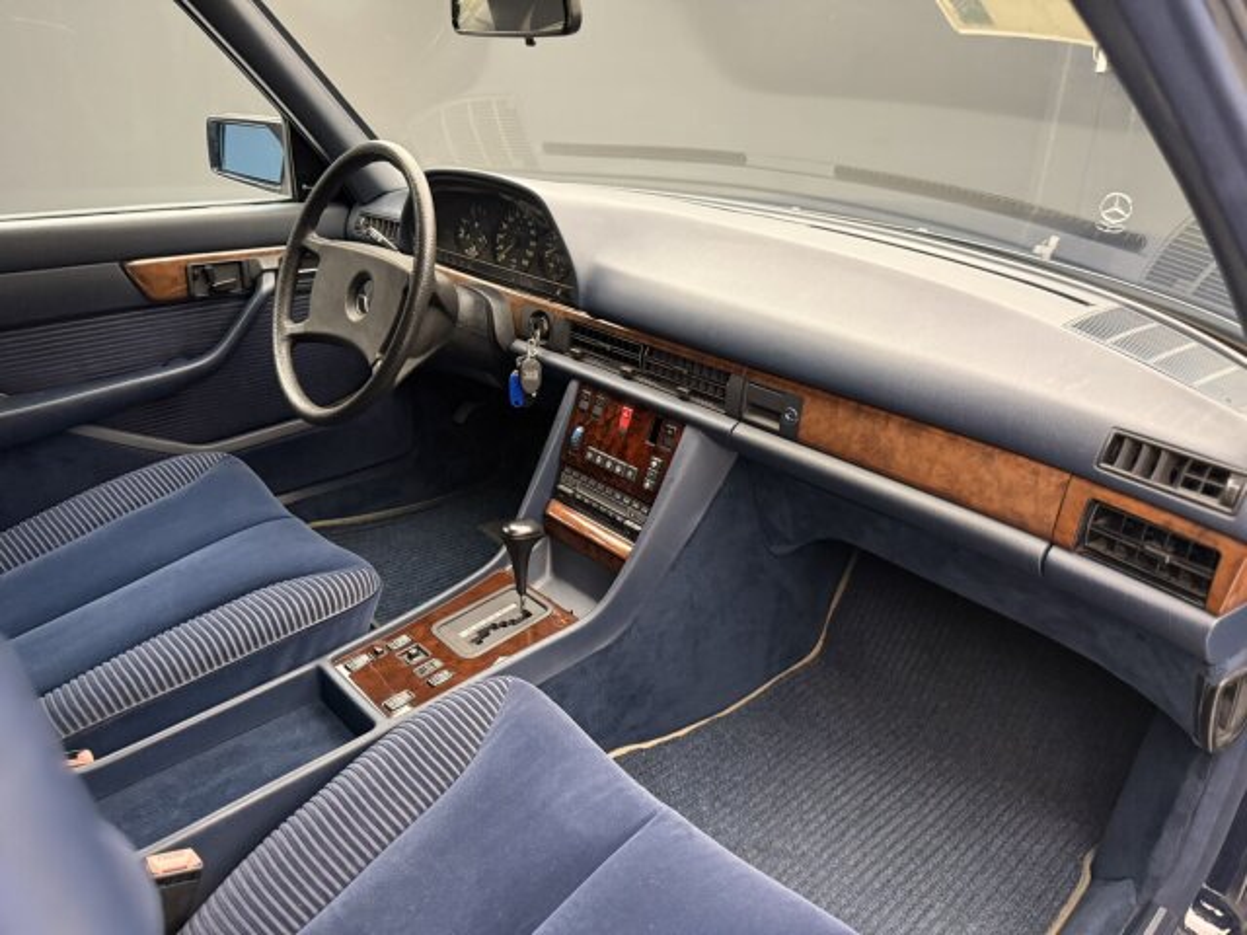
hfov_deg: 71.6
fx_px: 865
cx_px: 624
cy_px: 468
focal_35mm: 24
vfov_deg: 56.8
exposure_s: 1/49
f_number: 1.78
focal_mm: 6.76
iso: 800
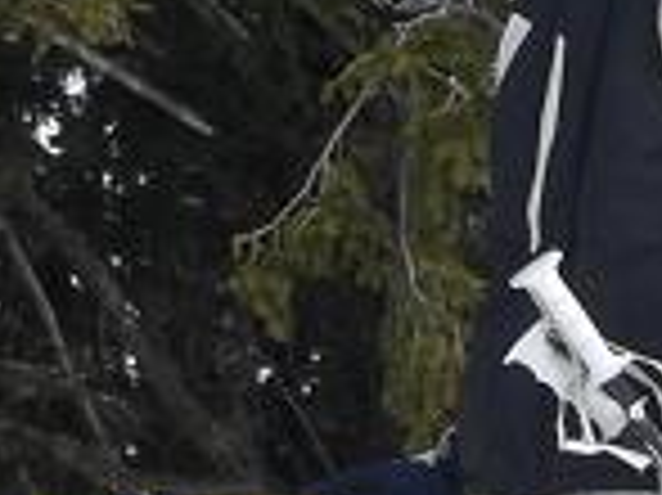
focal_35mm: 370
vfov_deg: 4.0
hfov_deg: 5.4
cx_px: 536
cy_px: 464
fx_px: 7070
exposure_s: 1/200
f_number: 5.8
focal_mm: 11.34
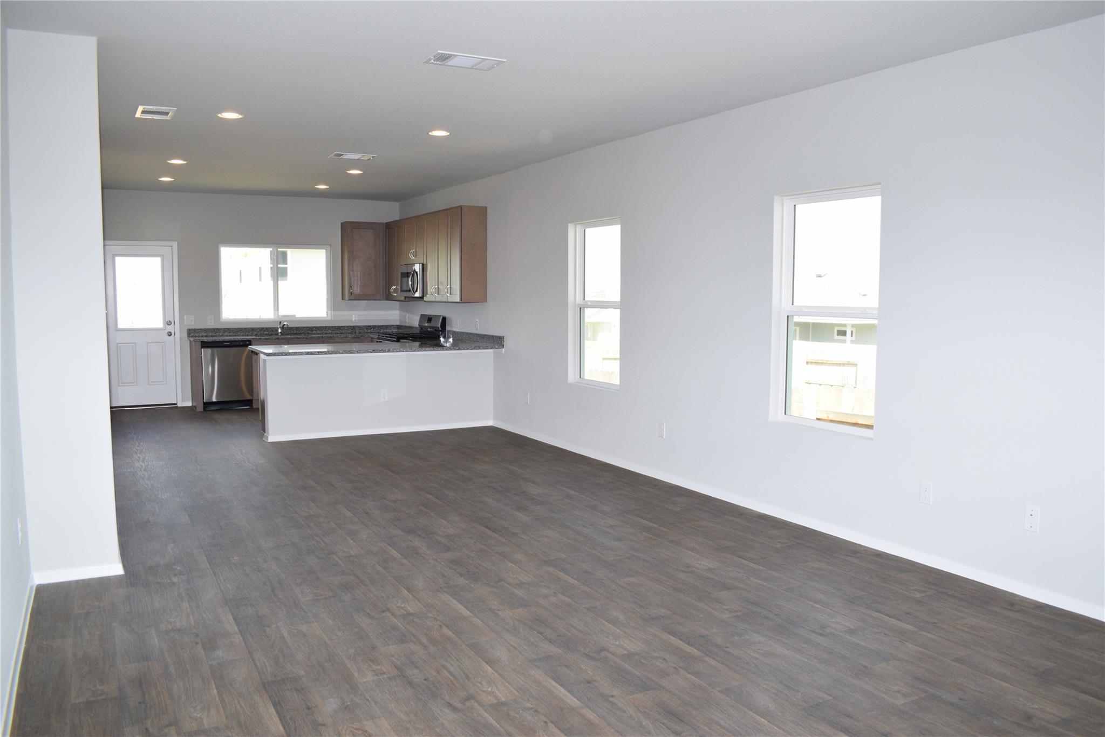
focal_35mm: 27
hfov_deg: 67.4
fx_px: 829
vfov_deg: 47.9
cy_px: 368
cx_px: 552
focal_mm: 18
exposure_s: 1/125
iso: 400
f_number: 5.6
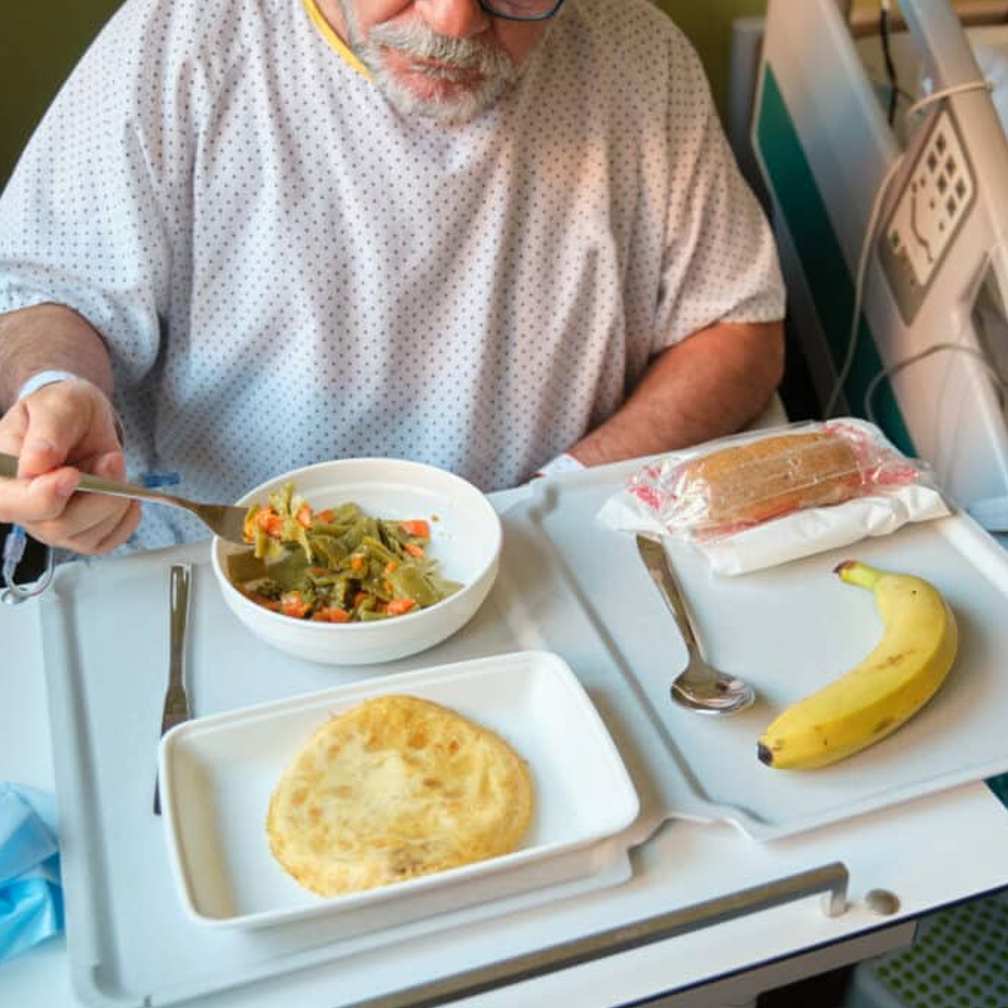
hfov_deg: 40.9
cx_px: 530
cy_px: 504
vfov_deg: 40.9
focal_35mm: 41
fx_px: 1351
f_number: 2.8
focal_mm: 21.3
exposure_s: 1/125
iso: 640
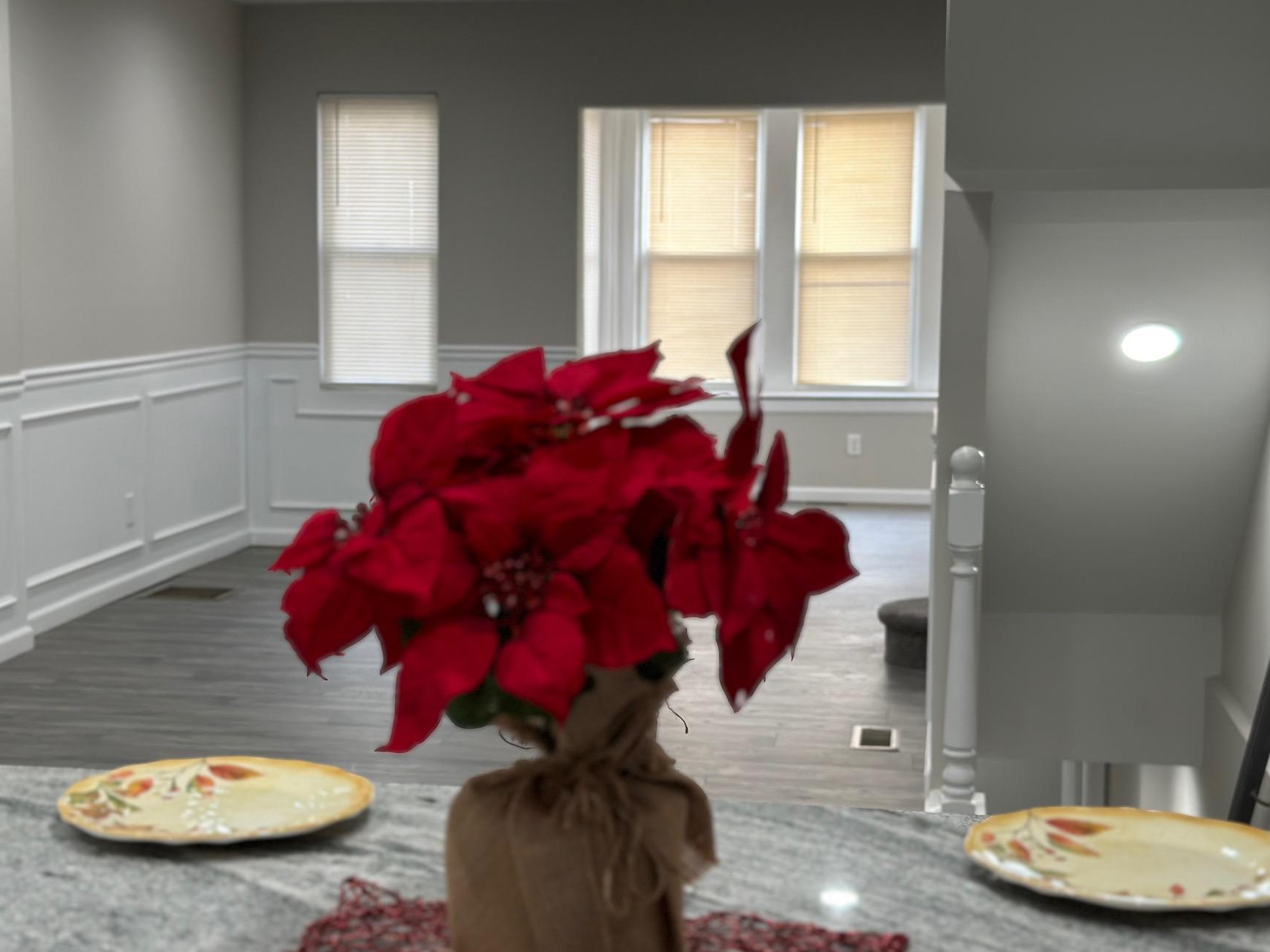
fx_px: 2091
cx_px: 551
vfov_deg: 25.6
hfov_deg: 33.7
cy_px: 478
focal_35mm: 57
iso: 125
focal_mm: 6.86
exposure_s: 1/120
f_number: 1.78
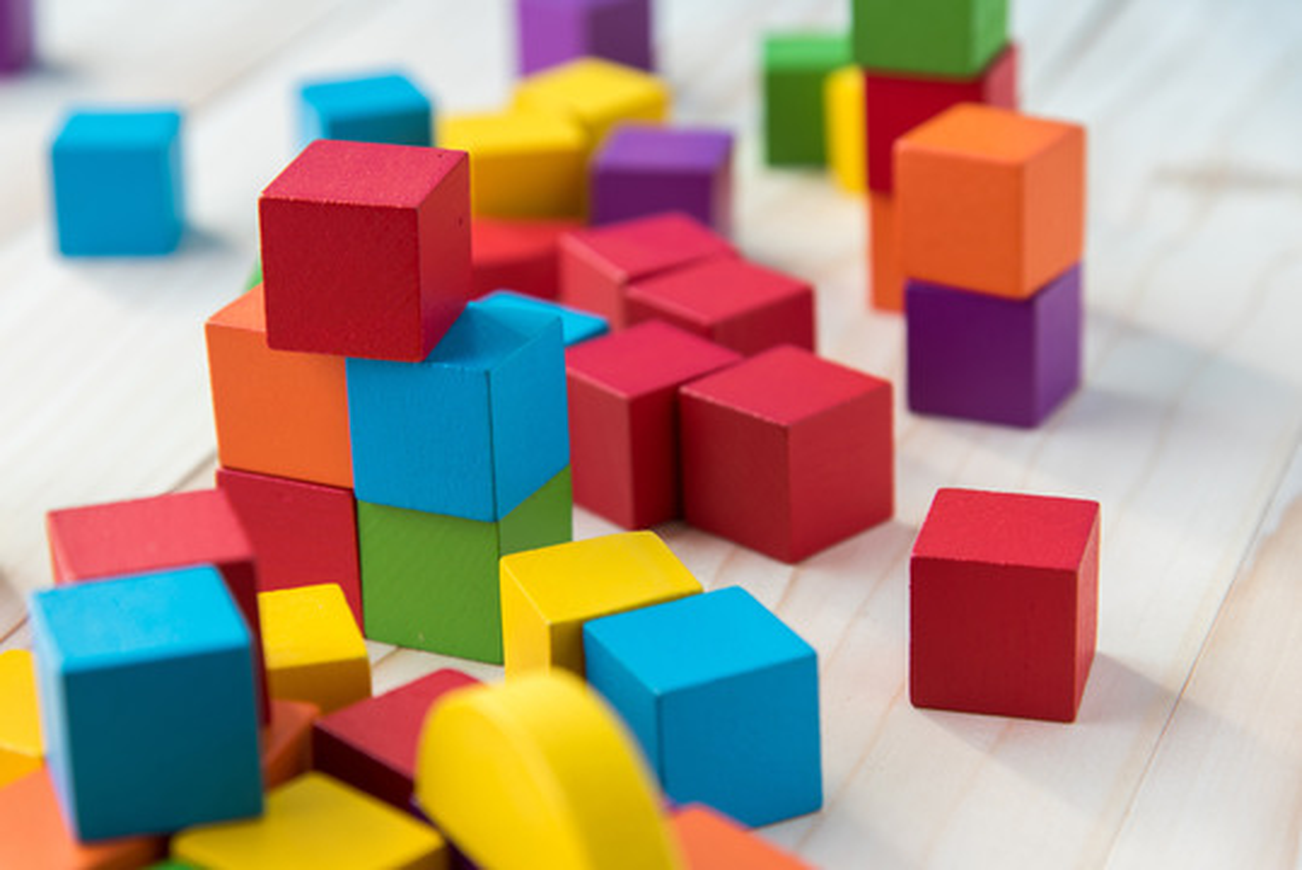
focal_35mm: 112
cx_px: 651
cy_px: 435
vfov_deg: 12.2
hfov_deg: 18.3
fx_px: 4053
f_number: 8
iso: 100
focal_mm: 112
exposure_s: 1/8
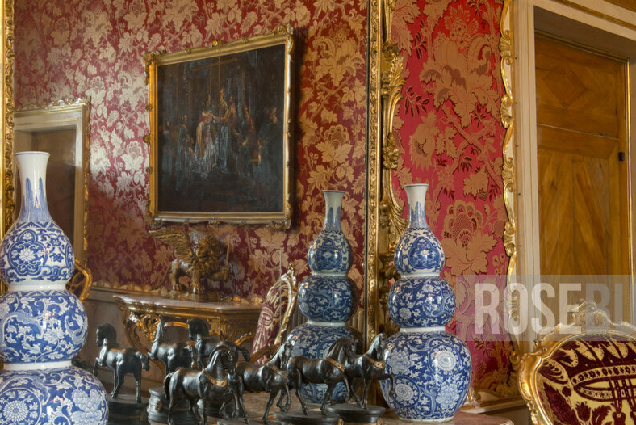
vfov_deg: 26.0
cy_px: 259
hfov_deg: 38.1
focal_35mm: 52
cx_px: 279
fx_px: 919
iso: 1600
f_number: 16
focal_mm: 38
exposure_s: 1/3
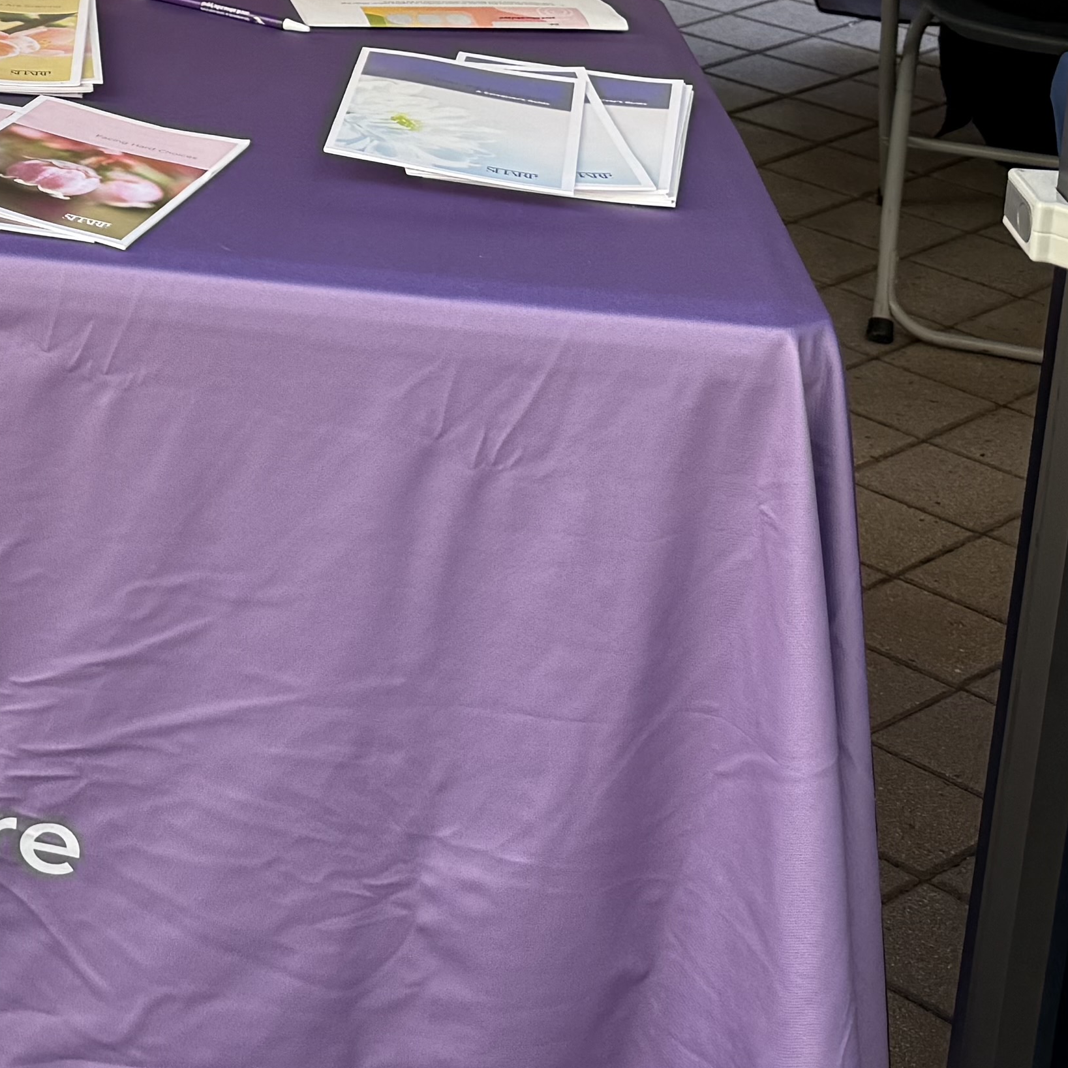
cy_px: -177
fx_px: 2583
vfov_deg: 21.8
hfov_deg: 20.1
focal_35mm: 74
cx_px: -536
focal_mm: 6.76
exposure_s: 1/849
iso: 100
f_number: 1.78
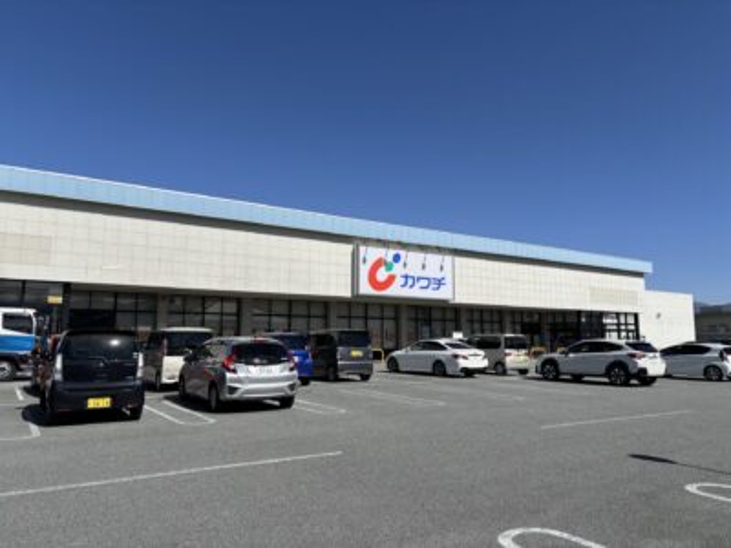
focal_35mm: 26
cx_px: 366
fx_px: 549
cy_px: 274
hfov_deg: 67.3
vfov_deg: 53.1
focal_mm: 5.96
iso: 50
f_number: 1.6
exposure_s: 1/5952
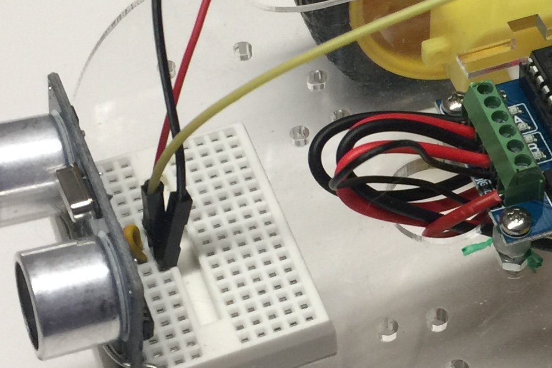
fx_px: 1518
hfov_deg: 20.0
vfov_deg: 13.8
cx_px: 550
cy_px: 160
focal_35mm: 99
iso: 32
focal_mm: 4.15
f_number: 2.2
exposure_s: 1/30
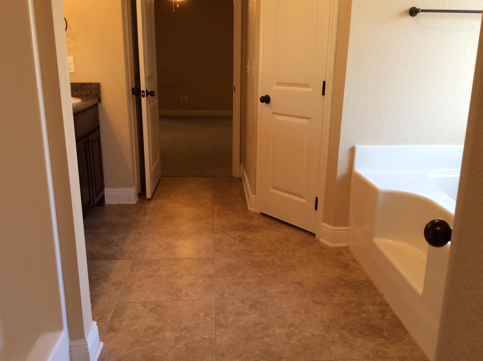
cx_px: 242
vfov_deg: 44.0
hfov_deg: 56.9
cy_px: 180
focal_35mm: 32
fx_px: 446
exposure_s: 1/24
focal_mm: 3.3
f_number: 2.4
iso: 32
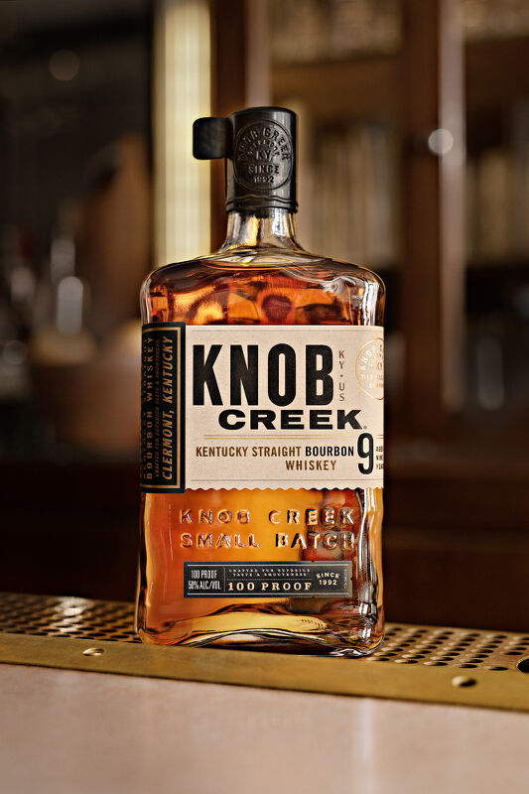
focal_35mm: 50
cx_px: 264
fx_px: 1102
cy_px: 397
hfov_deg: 27.0
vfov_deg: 39.6
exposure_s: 1/160
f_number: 3.2
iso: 640
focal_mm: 50
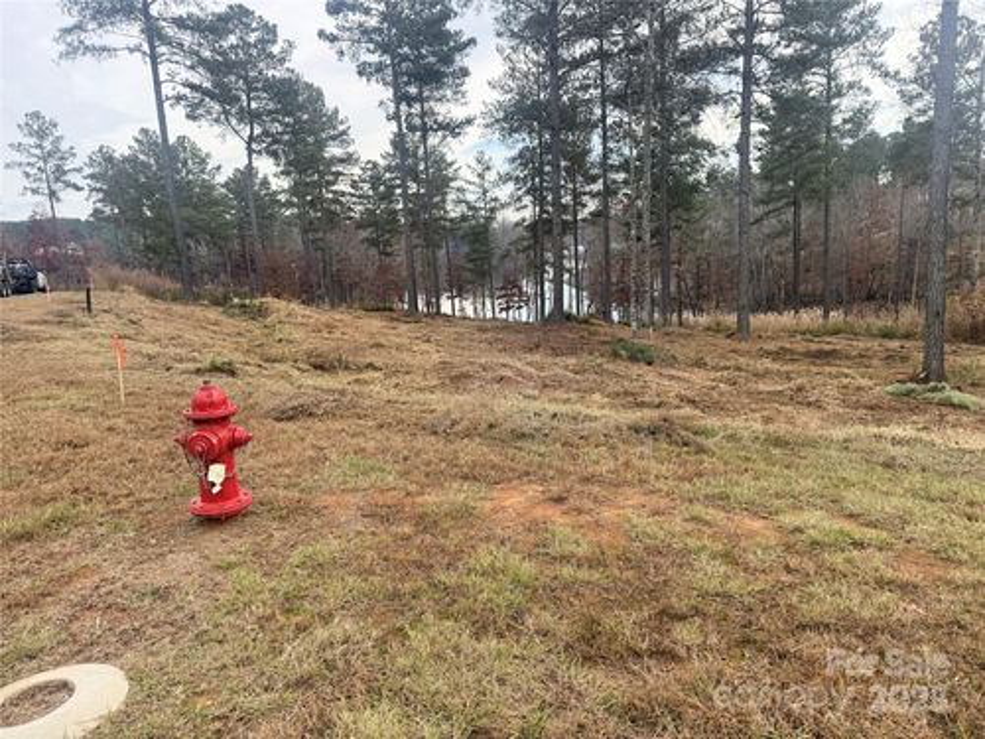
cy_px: 370
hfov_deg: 71.6
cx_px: 492
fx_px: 683
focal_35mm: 24
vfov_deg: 56.8
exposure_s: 1/1493
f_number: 1.78
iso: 80
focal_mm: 6.76
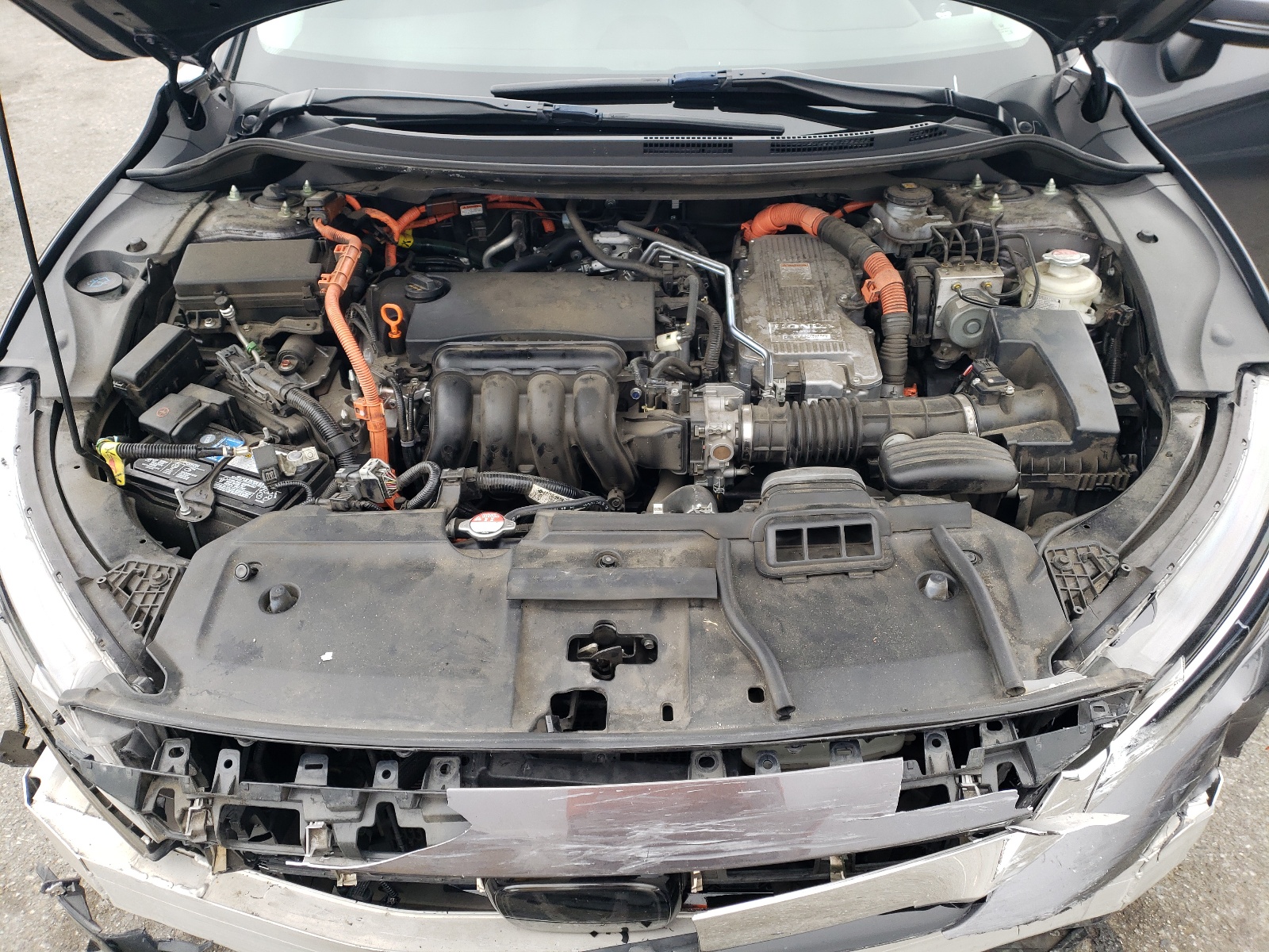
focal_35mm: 26
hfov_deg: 67.3
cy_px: 476
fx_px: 953
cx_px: 634
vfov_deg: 53.1
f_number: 1.5
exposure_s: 1/385
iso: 50
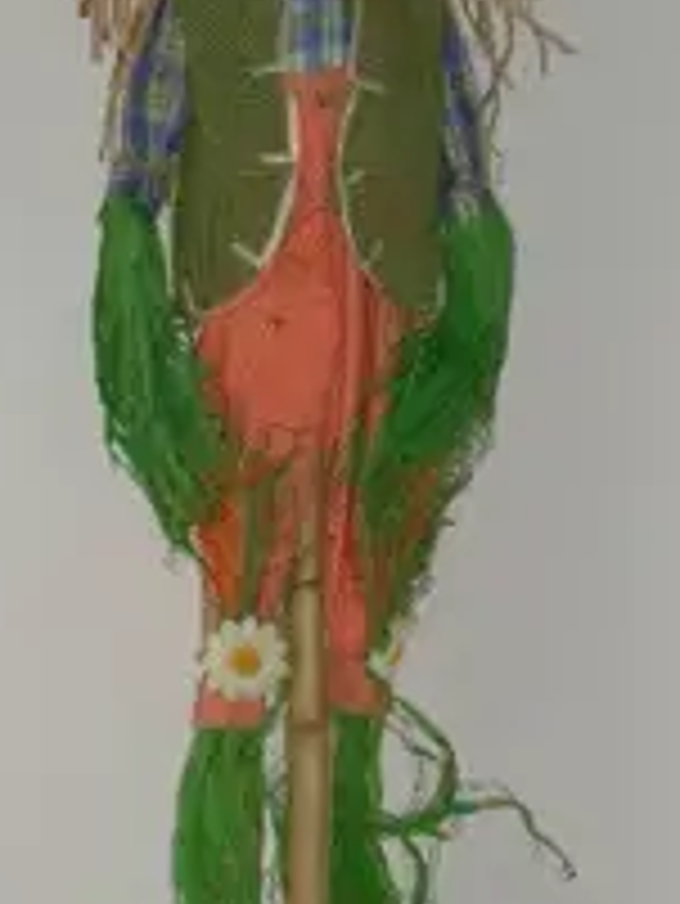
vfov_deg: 16.5
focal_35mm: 119
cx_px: 185
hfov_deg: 12.4
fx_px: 3114
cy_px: 367
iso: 64
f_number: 3.5
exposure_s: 1/75
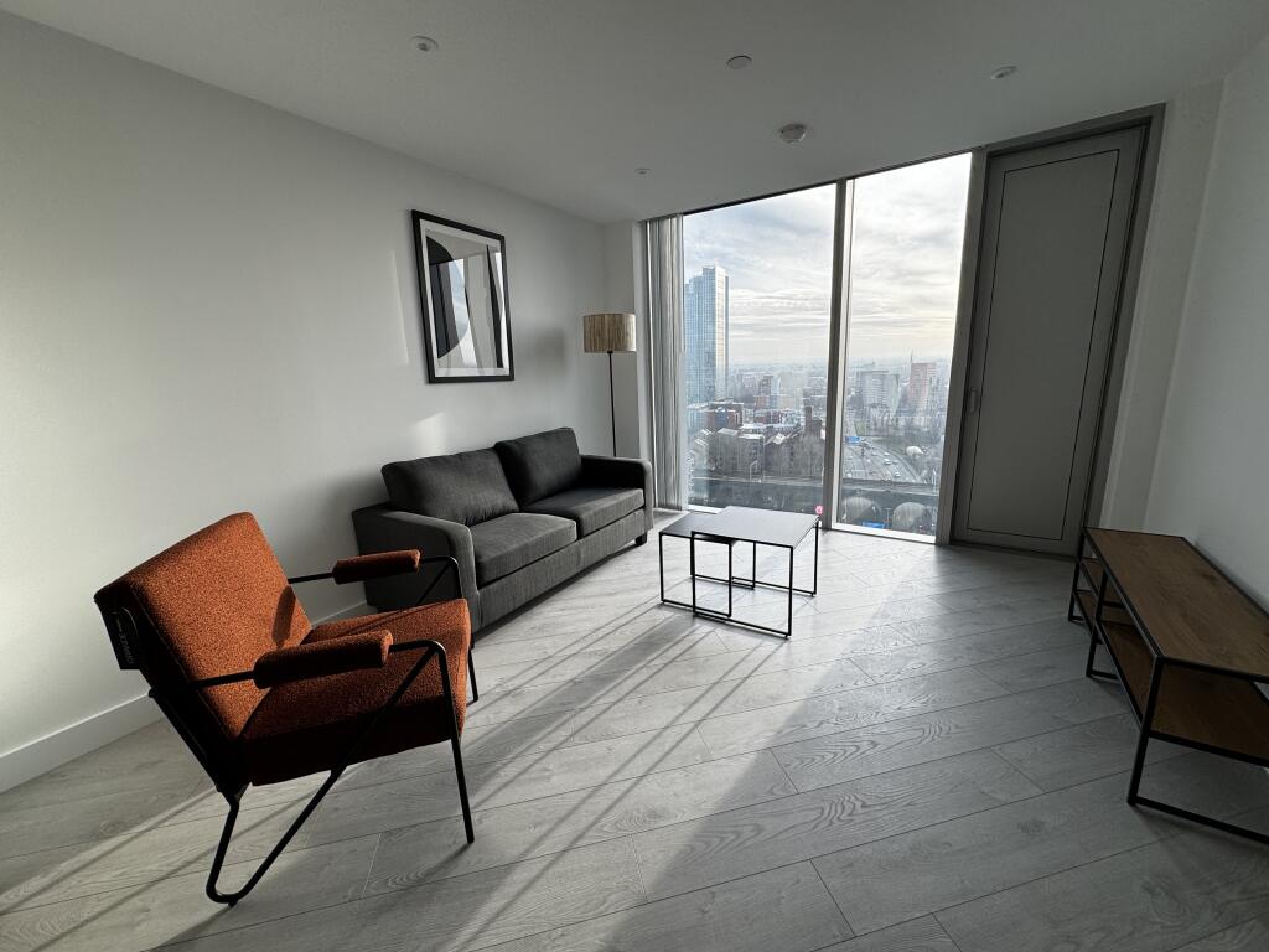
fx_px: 513
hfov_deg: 102.1
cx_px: 634
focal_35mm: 14
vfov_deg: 85.7
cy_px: 476
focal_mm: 2.22
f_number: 2.2
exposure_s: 1/247
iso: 40
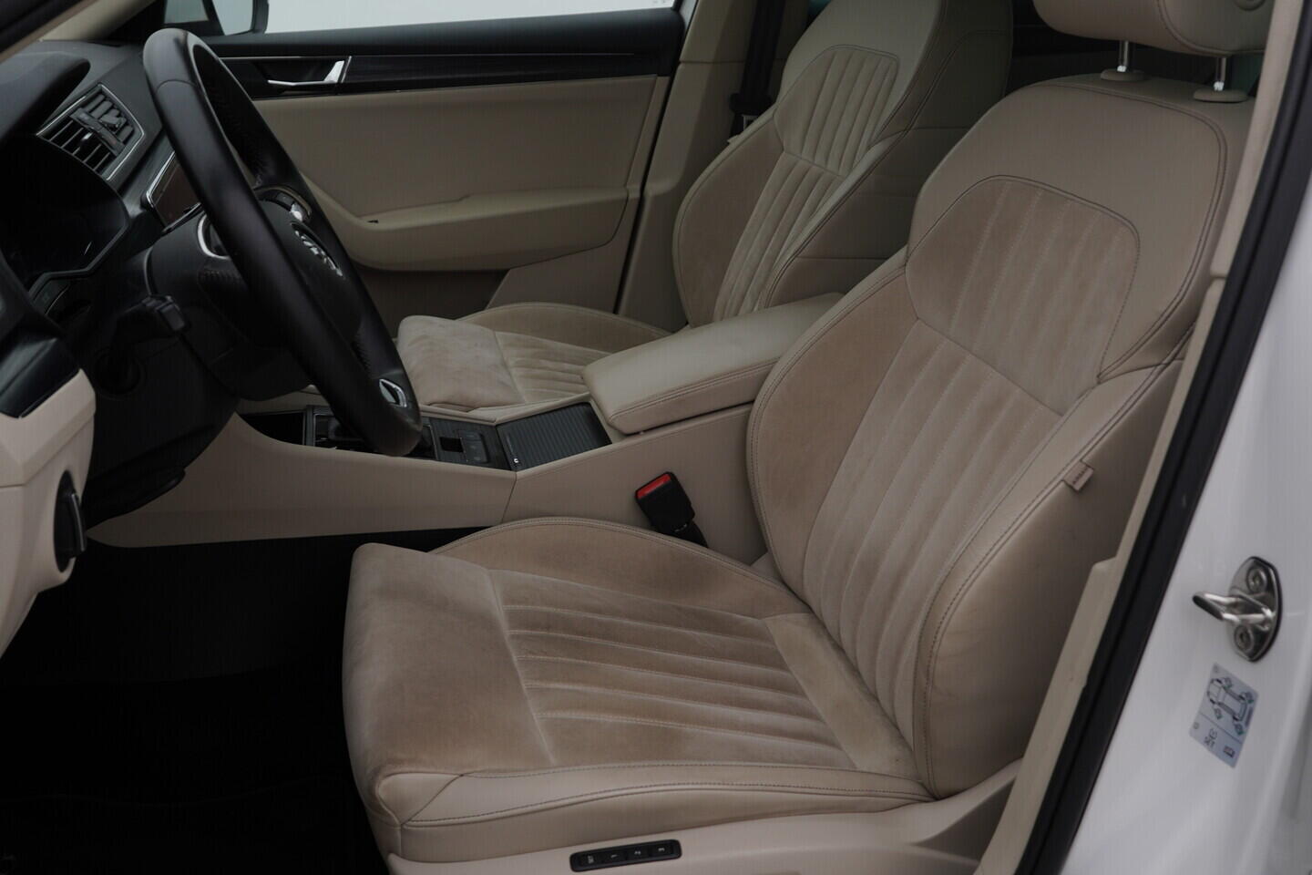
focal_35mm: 36
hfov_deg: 53.1
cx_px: 656
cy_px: 438
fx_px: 1312
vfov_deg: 36.9
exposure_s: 1/100
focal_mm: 24
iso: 125
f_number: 4.5
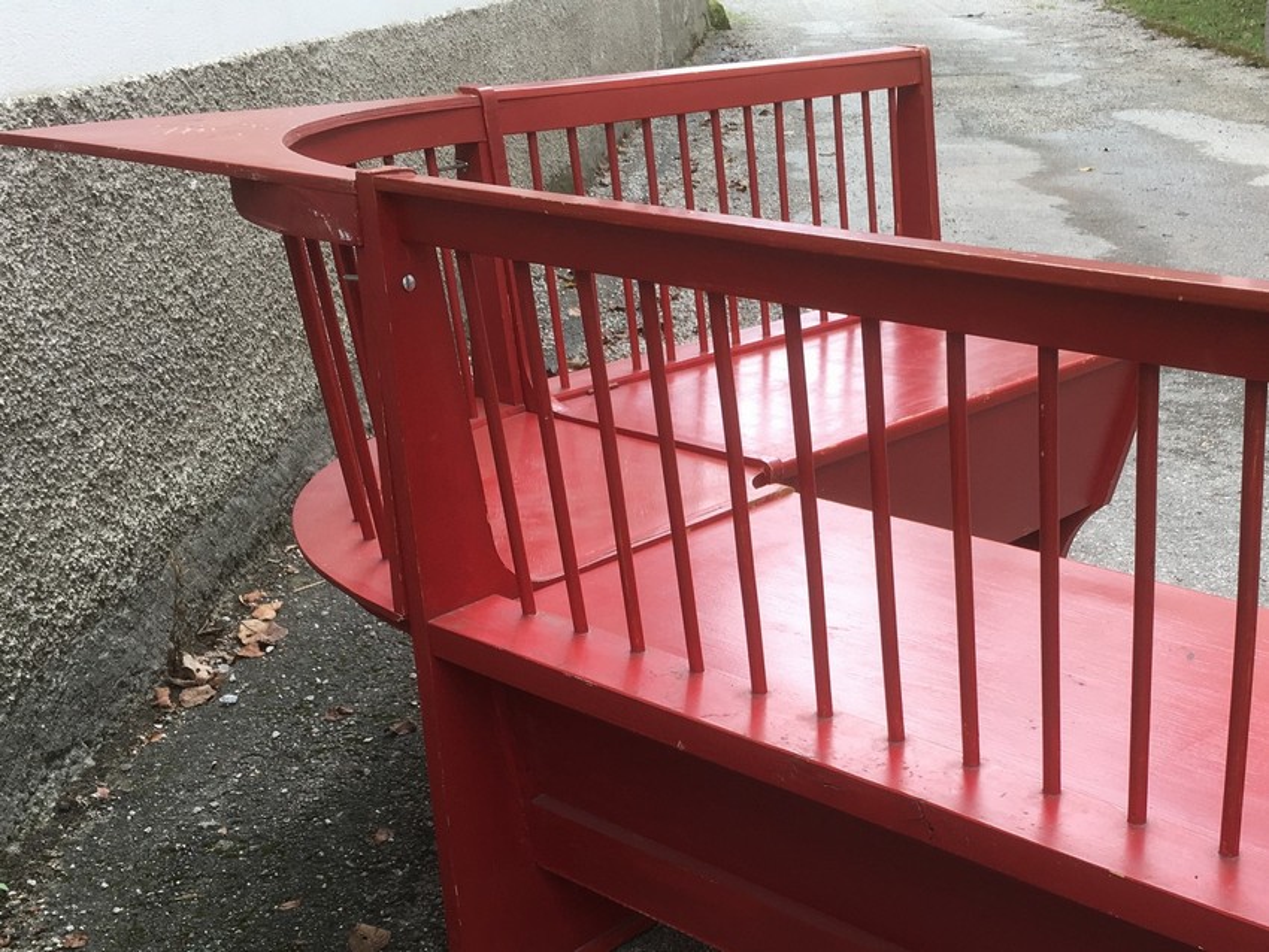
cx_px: 634
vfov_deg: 48.2
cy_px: 476
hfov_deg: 61.6
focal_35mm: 29
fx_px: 1063
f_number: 2.2
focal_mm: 4.15
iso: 25
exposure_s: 1/105
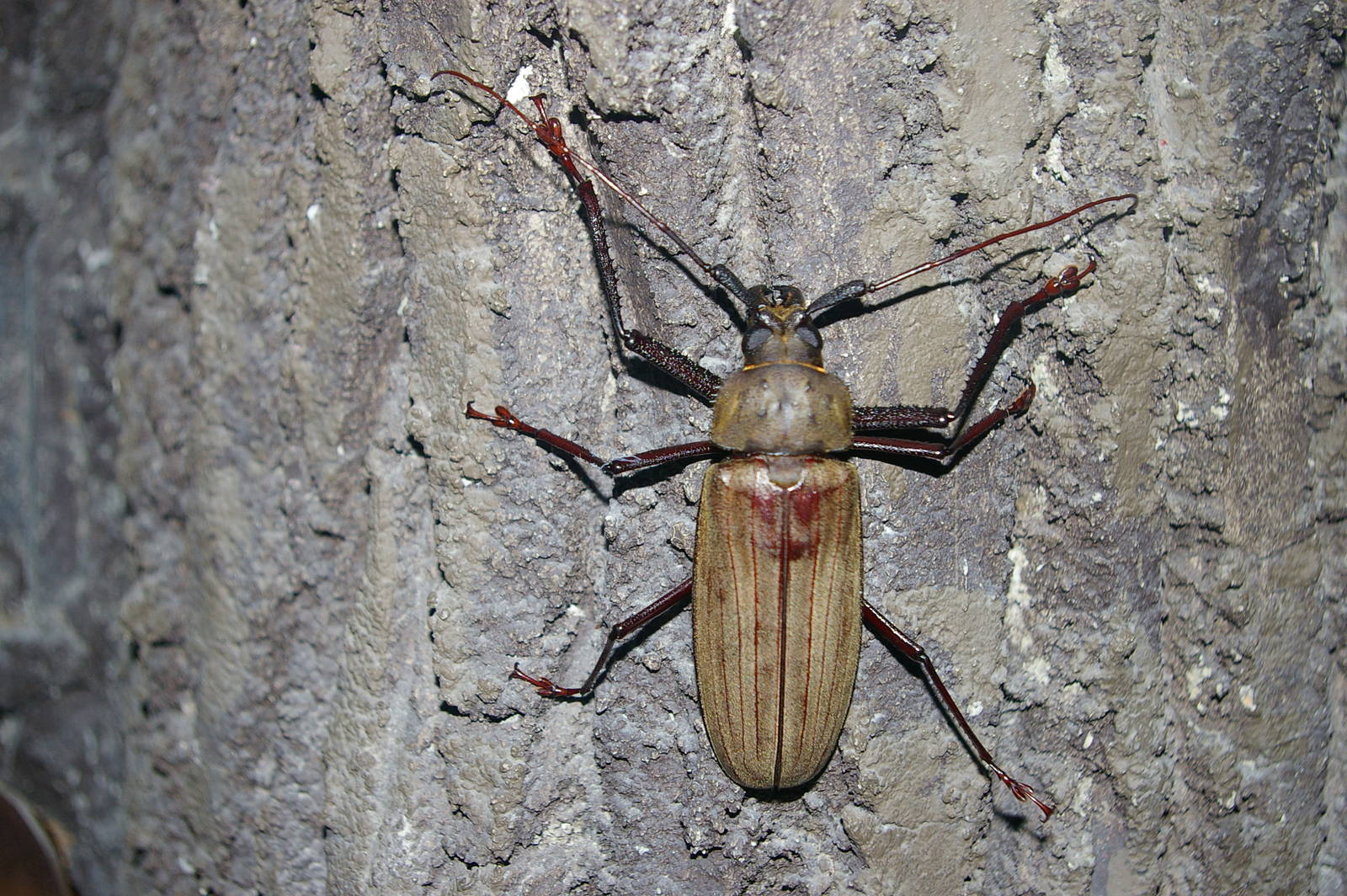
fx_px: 1738
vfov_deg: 28.9
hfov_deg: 42.4
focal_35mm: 46
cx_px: 674
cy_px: 448
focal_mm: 31
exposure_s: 1/45
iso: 400
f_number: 4.5
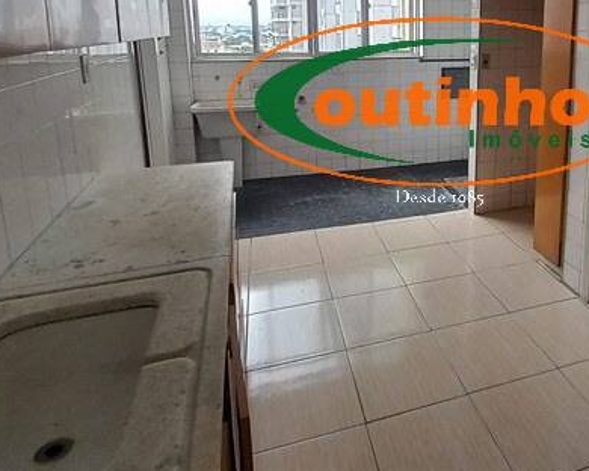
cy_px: 112
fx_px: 453
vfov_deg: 52.3
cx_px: 439
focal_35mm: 26
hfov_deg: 62.4
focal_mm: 1.42
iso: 40
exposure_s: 1/118
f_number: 2.2
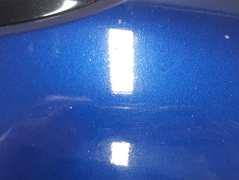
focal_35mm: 58
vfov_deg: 25.2
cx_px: 213
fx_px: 401
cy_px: 83
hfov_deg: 31.7
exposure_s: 1/33
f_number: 1.7
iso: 250
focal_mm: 3.93
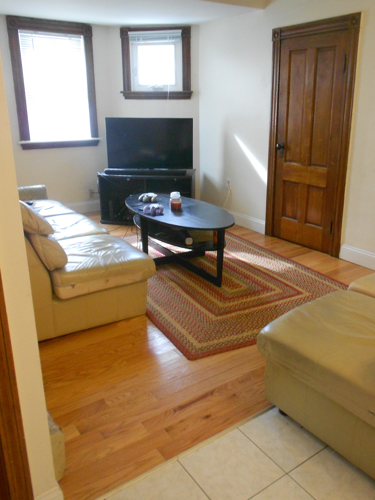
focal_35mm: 29
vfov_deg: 61.6
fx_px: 419
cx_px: 208
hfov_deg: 48.1
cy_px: 232
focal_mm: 4.6
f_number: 3.2
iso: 400
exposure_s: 1/20
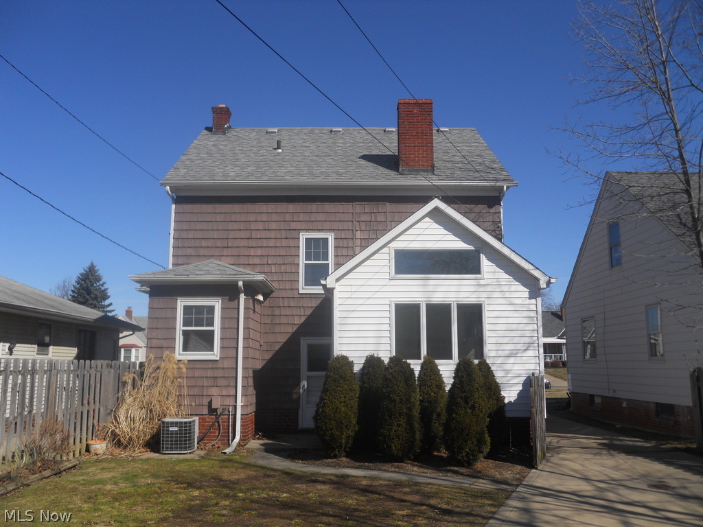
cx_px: 352
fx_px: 569
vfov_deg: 49.7
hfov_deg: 63.4
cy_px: 264
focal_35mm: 28
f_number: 5.4
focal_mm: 5
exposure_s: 1/500
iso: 80
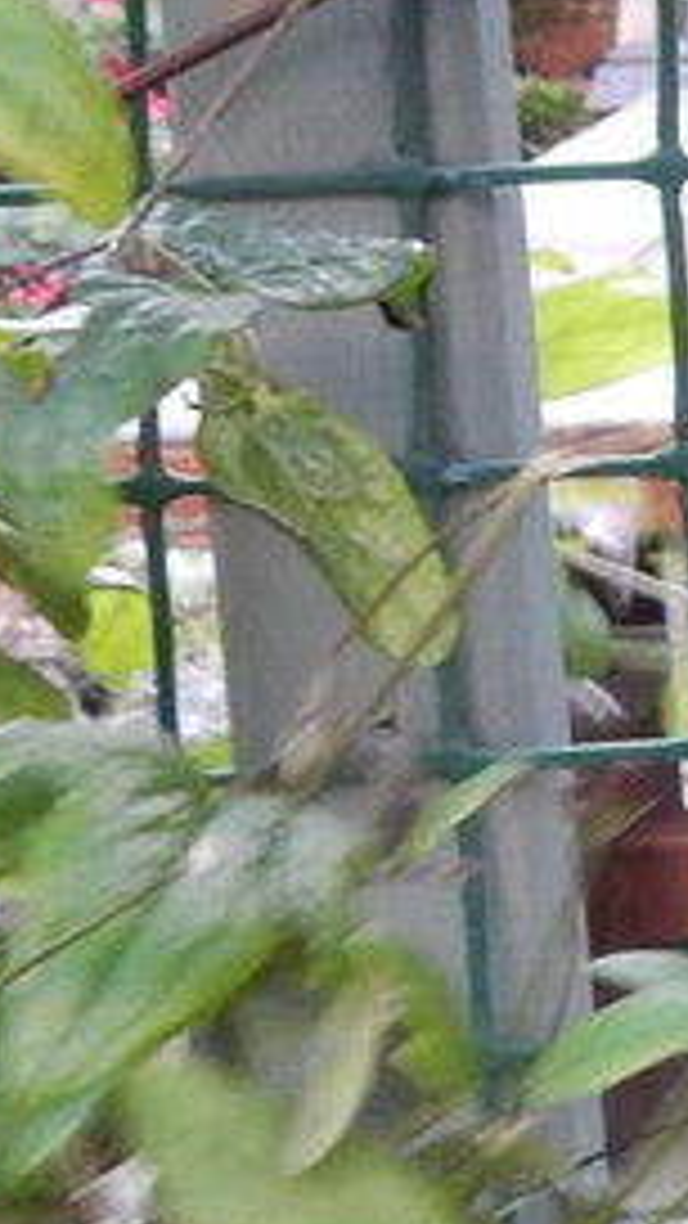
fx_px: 3470
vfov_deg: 19.2
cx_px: 2197
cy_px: -126
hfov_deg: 8.8
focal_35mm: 107
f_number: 3.7
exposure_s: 1/20
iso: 400
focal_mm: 4.5
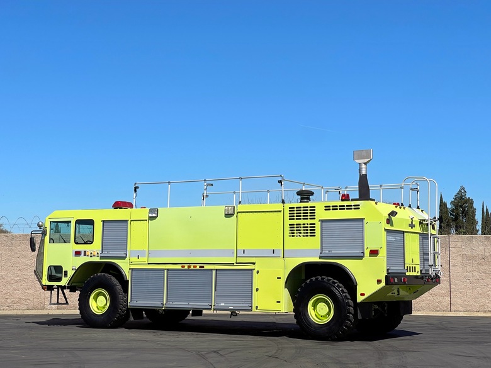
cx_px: 246
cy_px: 184
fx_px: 908
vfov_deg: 22.9
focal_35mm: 64
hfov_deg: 30.3
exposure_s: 1/2222
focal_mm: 7.5
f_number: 2.2
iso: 20
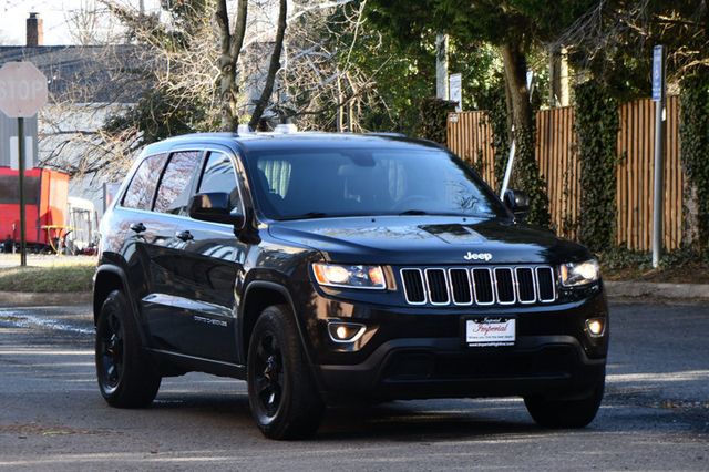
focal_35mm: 153
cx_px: 354
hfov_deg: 13.4
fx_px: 3012
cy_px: 236
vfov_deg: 9.0
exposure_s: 1/250
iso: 280
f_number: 5.6
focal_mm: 102
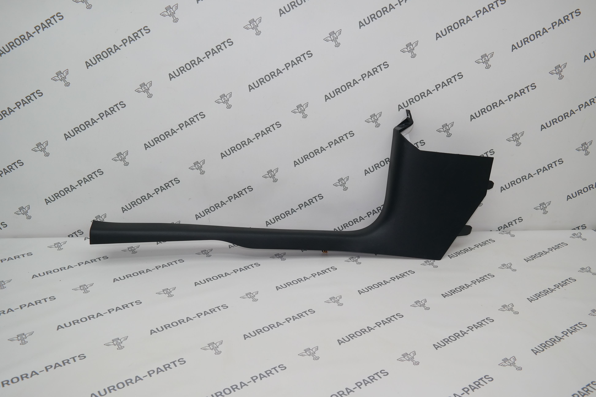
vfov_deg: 43.6
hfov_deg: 61.9
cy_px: 198
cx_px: 298
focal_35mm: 30
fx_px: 497
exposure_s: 1/80
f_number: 5.6
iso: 200
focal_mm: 20
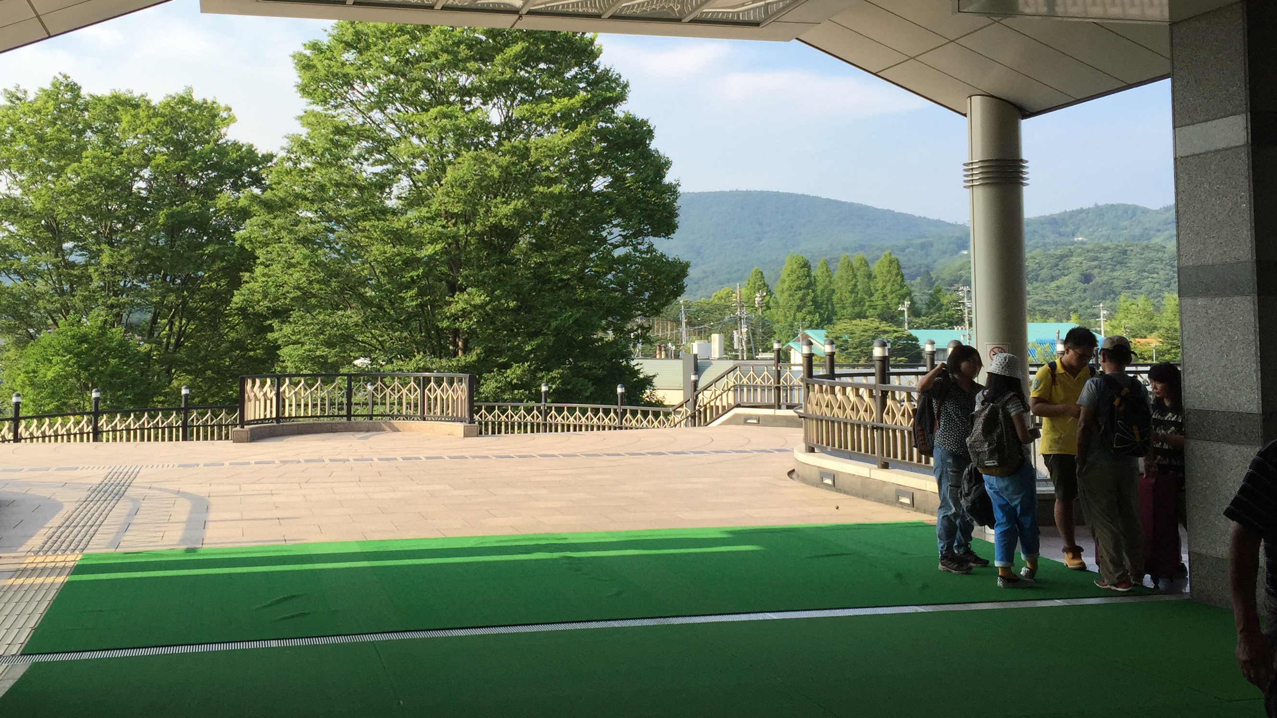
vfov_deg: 30.2
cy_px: 245
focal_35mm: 39
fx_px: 1321
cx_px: 552
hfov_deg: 51.5
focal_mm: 4.15
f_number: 2.2
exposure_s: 1/989
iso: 32
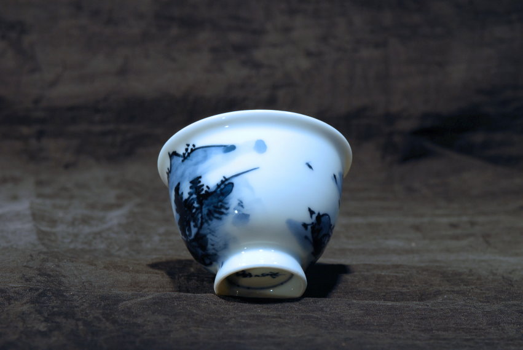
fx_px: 2291
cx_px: 262
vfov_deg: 8.7
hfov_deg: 13.0
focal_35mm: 158
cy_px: 175
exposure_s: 1/25
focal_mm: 105
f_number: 13
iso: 400
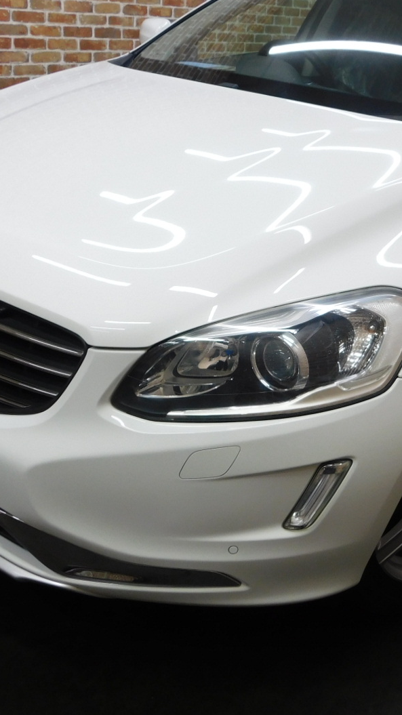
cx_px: 267
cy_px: 312
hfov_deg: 30.9
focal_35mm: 38
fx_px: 721
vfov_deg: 52.6
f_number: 3
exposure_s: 1/30
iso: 140
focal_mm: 4
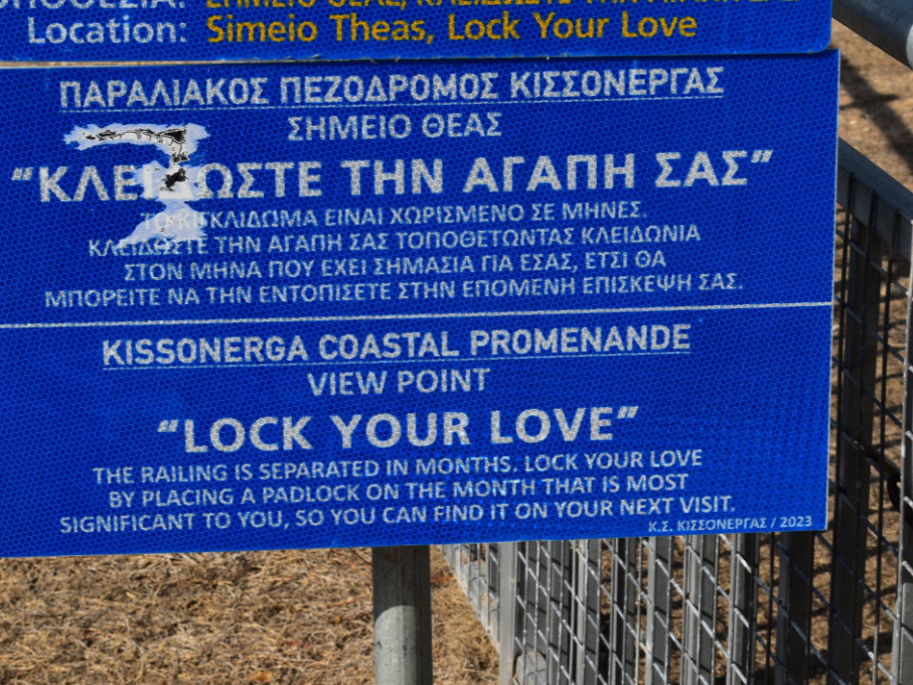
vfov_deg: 16.5
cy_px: 342
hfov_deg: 21.9
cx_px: 415
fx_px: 2361
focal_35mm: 90
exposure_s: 1/500
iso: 280
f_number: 11
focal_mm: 55
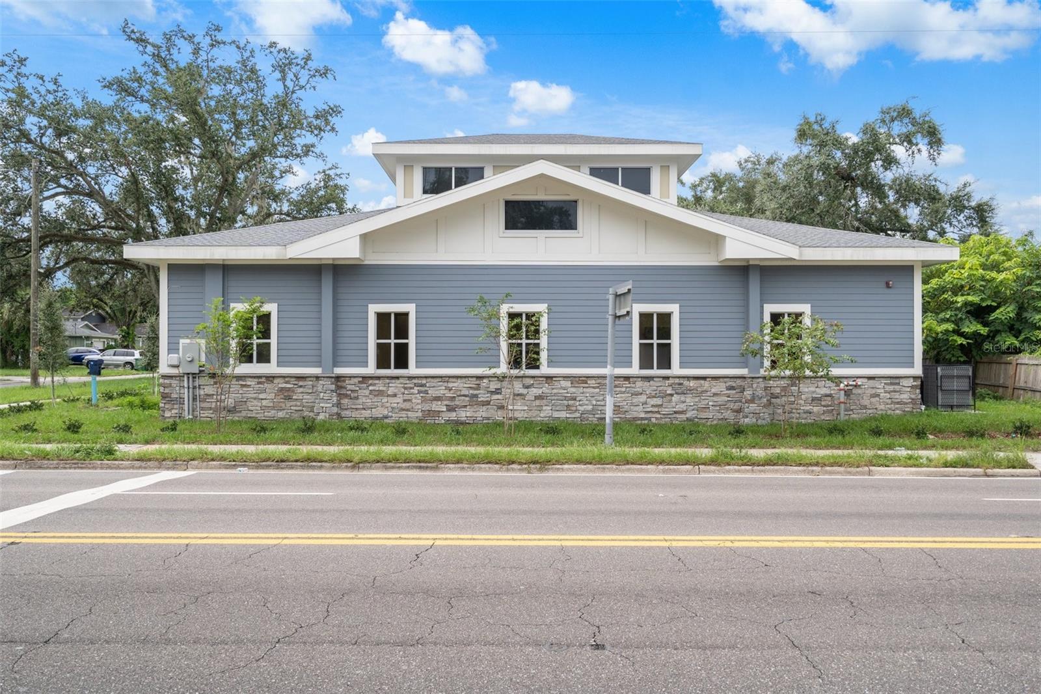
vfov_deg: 43.6
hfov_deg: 61.9
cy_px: 347
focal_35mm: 30
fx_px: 867
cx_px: 520
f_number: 8
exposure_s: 1/80
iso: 320
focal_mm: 30
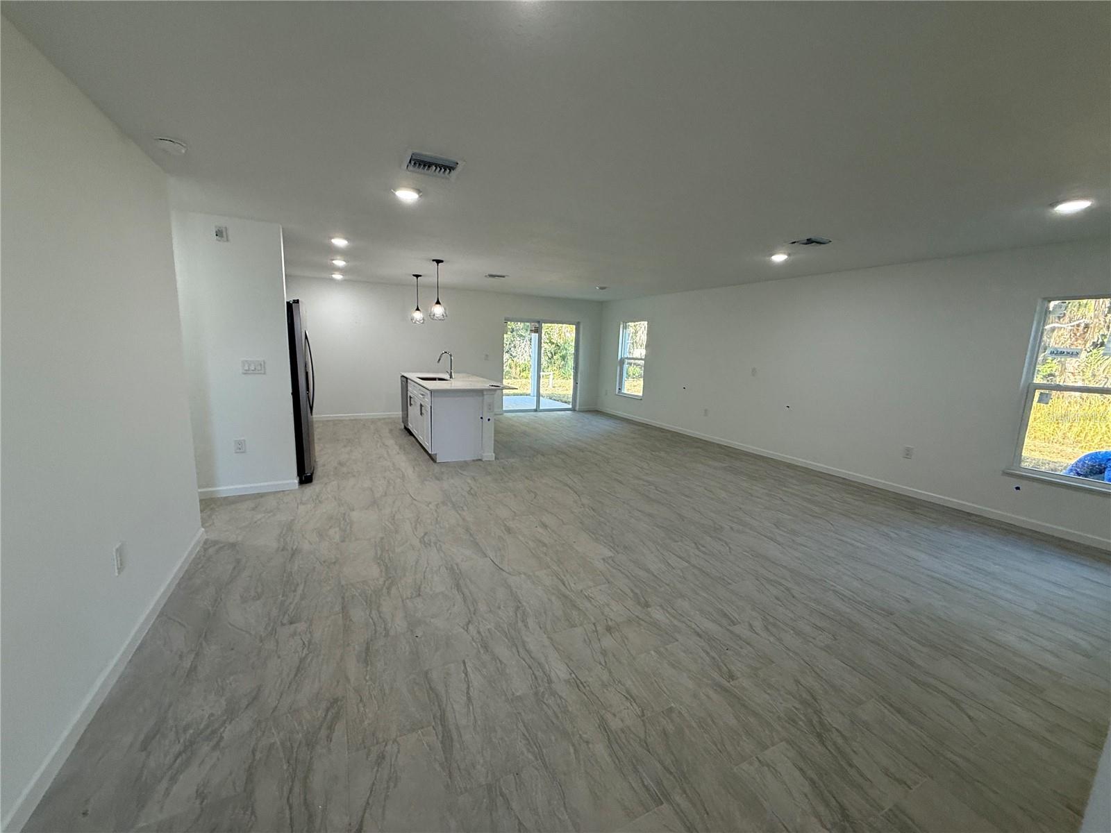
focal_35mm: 14
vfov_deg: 85.7
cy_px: 416
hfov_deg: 102.1
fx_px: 449
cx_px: 556
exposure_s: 1/120
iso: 160
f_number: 2.2
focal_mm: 2.22
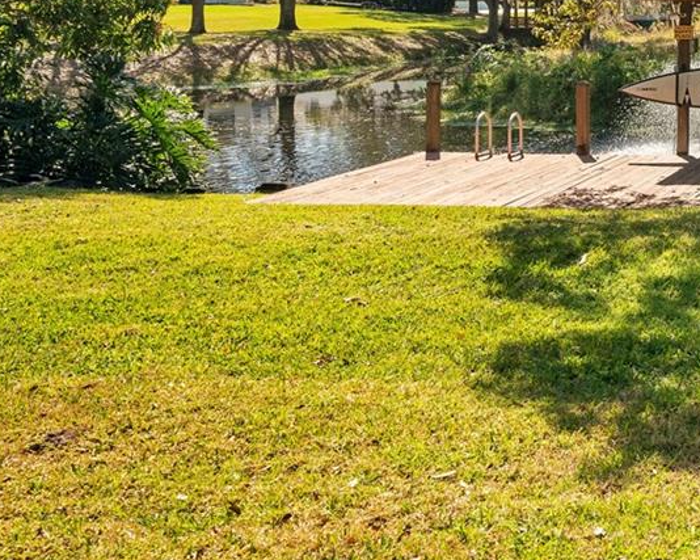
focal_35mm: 45
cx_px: 948
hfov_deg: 30.6
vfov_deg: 30.5
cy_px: -31
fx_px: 932
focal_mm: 16
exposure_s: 1/100
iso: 100
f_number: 8
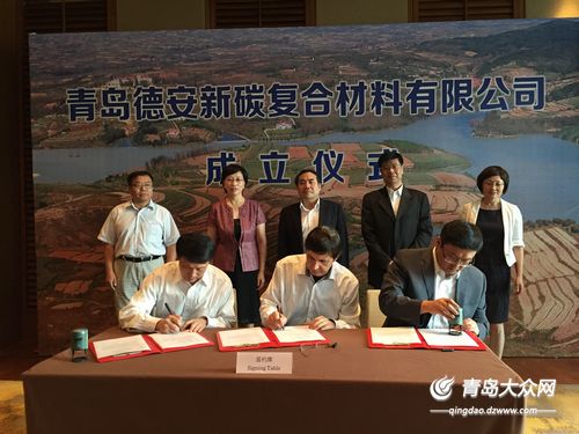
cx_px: 290
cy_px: 217
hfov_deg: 61.7
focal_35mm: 29
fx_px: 485
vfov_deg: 48.2
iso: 200
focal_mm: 4.15
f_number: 2.2
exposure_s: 1/33
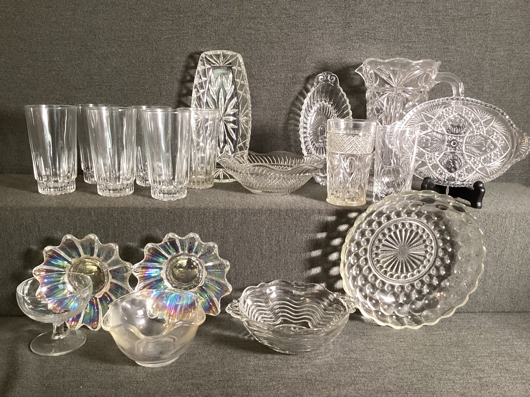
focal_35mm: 31
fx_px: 475
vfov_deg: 45.4
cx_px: 265
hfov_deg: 58.3
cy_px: 198
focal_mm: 3.3
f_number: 2.4
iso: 160
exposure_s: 1/60
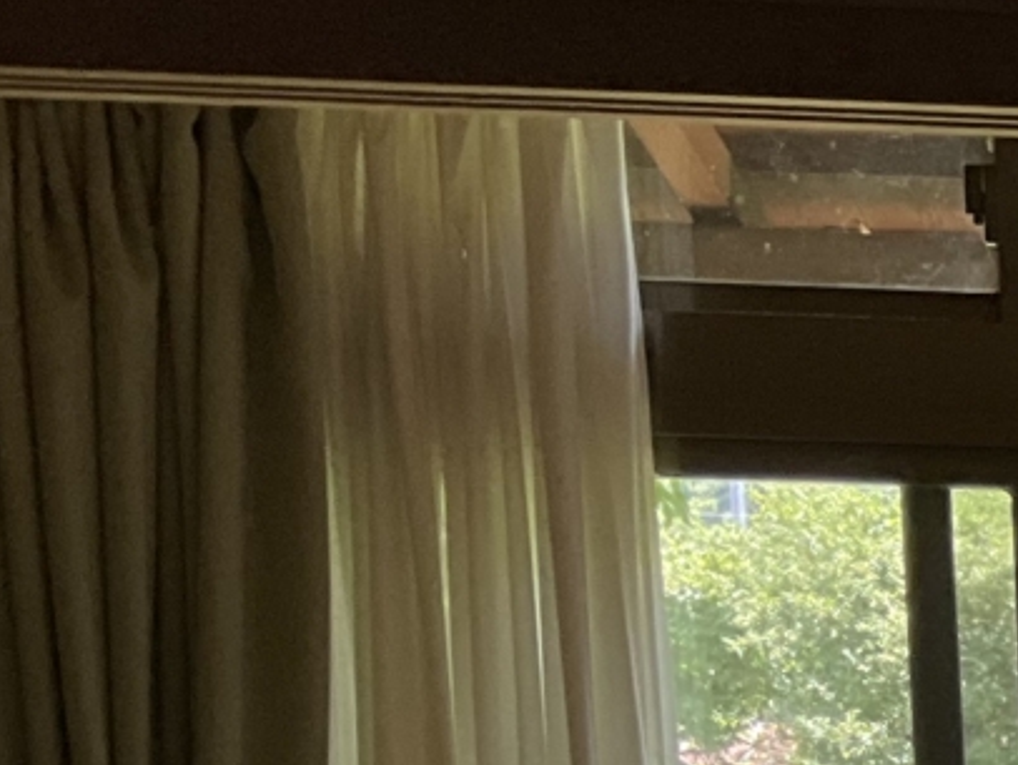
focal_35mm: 137
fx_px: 4031
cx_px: 2279
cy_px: 1487
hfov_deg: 12.1
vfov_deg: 10.1
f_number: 1.8
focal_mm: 3
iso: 32
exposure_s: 1/122
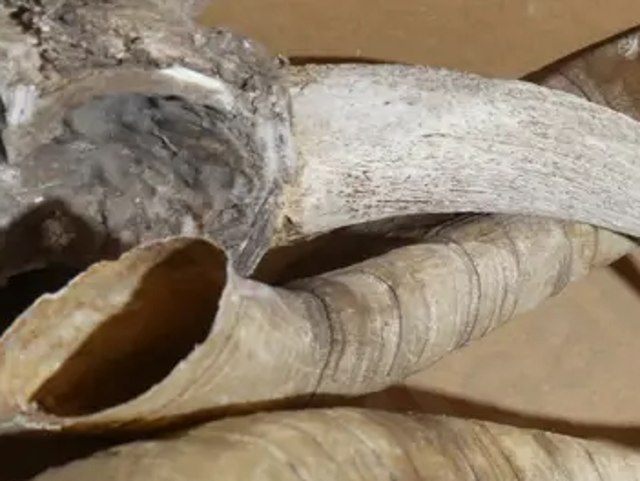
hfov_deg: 18.2
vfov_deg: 14.1
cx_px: 655
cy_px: 276
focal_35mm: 105
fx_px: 1943
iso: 500
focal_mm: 18
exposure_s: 1/60
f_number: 4
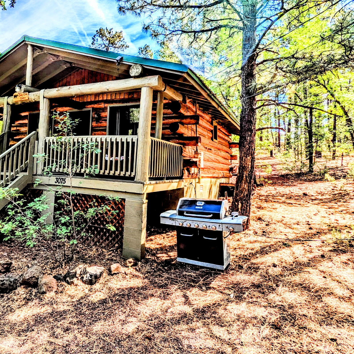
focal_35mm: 23
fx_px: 266
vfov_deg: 66.9
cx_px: 125
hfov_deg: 65.9
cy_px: 149
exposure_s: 1/775
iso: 38
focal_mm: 2.35
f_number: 2.2
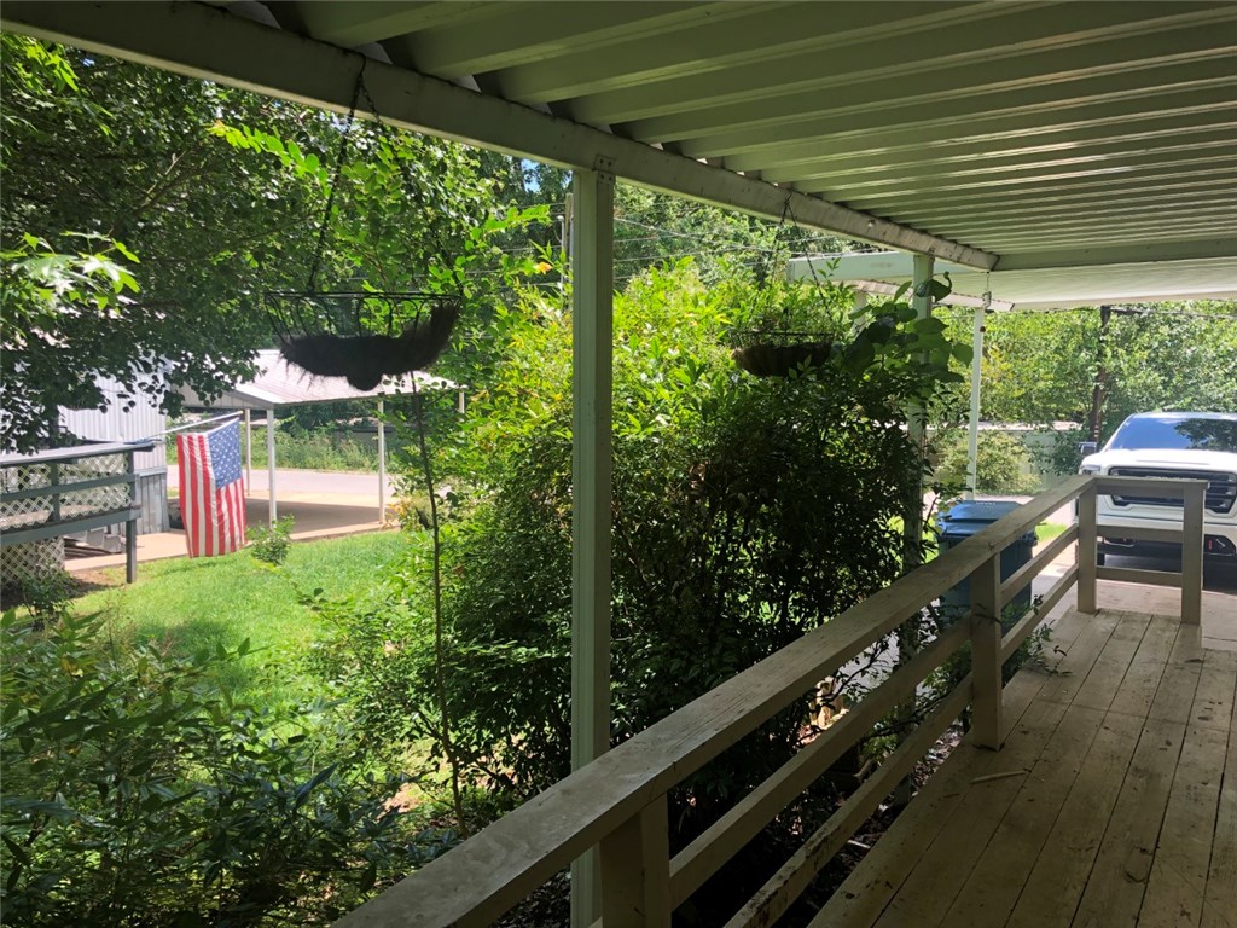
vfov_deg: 49.7
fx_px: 1001
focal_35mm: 28
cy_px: 464
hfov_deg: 63.4
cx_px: 618
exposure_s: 1/223
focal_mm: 4
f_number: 1.8
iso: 20
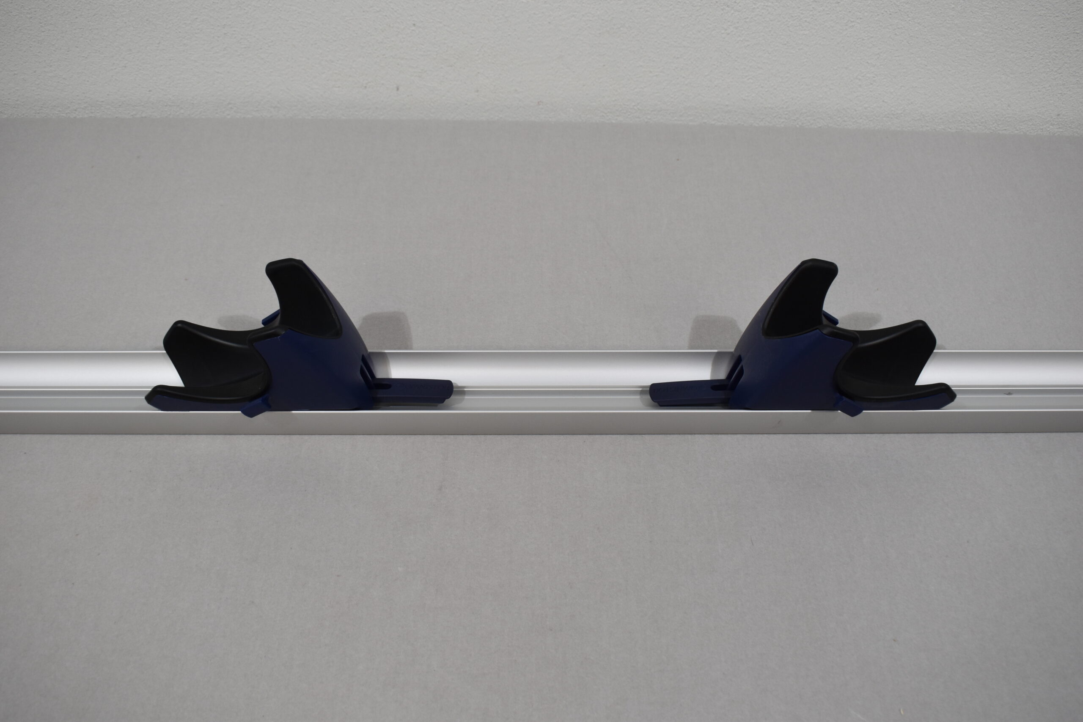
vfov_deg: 40.0
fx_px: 993
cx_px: 542
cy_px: 361
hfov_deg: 57.2
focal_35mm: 33
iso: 400
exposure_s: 1/125
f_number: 5.6
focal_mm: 22
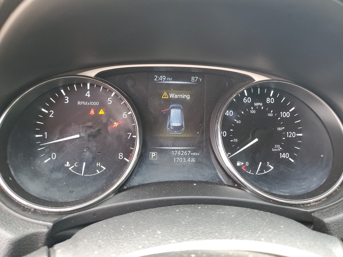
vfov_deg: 53.1
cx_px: 172
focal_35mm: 26
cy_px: 128
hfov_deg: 67.3
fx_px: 258
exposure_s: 1/60.2
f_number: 1.5
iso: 88
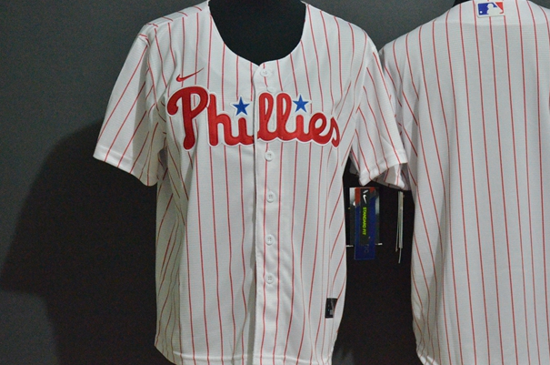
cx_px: 347
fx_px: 1876
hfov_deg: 16.7
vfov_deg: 11.1
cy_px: 165
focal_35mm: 123
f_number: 5
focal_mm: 62
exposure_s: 1/60
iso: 4000
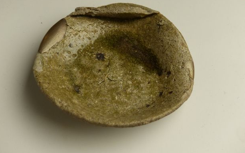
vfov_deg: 14.2
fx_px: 614
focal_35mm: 92
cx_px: 122
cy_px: 62
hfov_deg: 22.6
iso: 200
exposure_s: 1/100
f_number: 2.8
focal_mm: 15.5
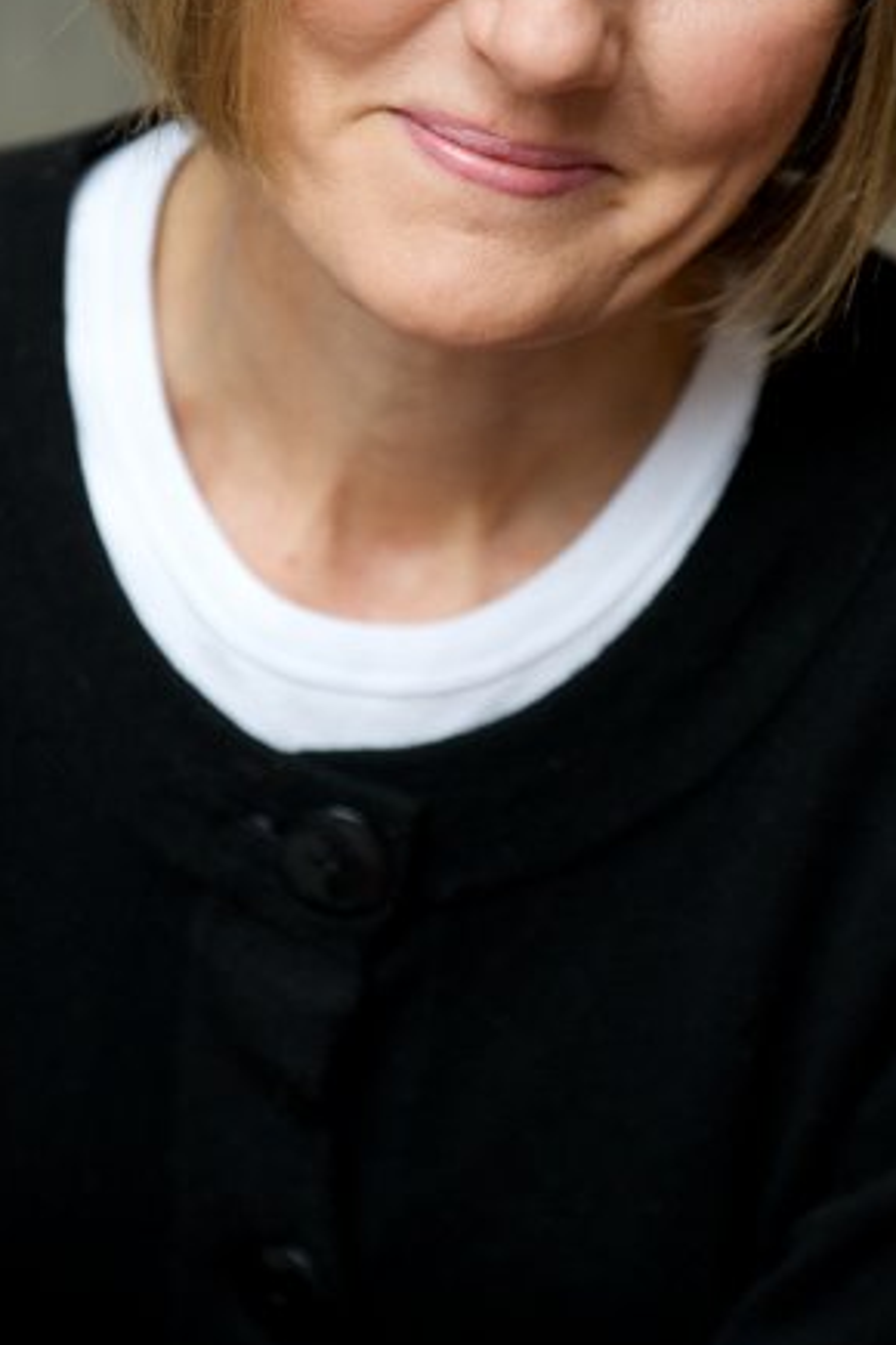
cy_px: 402
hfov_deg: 4.7
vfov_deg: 7.0
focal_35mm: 294
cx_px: 541
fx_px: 10975
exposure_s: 1/80
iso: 800
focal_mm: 160
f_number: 3.2
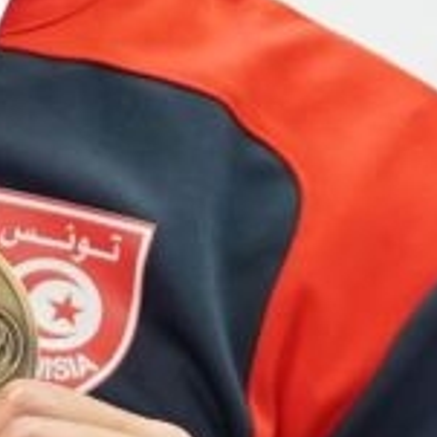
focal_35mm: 1318
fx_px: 18825
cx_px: 318
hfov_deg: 1.3
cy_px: 567
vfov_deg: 1.3
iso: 1250
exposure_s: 1/250
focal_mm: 130
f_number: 2.8
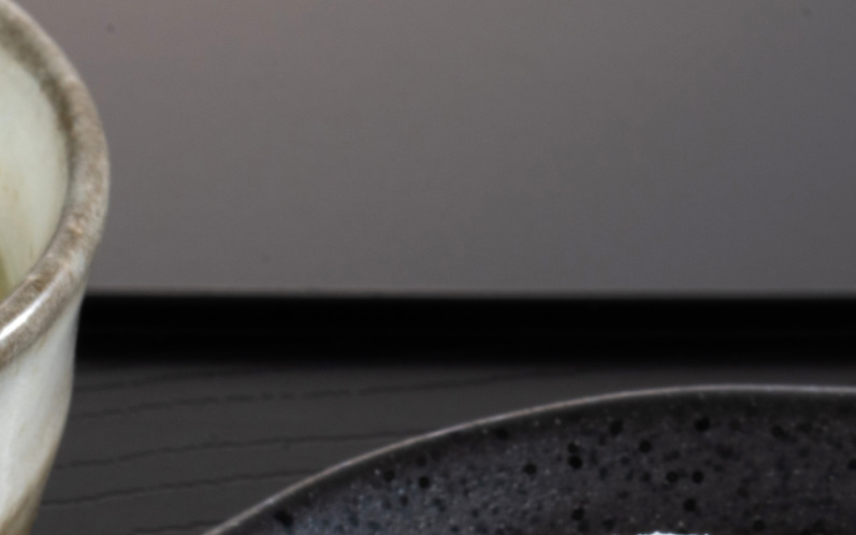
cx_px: 826
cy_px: 820
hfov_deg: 6.3
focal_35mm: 334
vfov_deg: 3.9
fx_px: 7791
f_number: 25
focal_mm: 85
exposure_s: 1/125
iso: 125
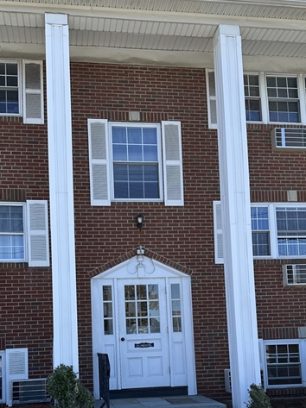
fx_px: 460
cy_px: 302
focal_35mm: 39
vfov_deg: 46.3
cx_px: 124
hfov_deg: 36.6
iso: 80
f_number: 1.78
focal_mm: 6.86
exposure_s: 1/1562
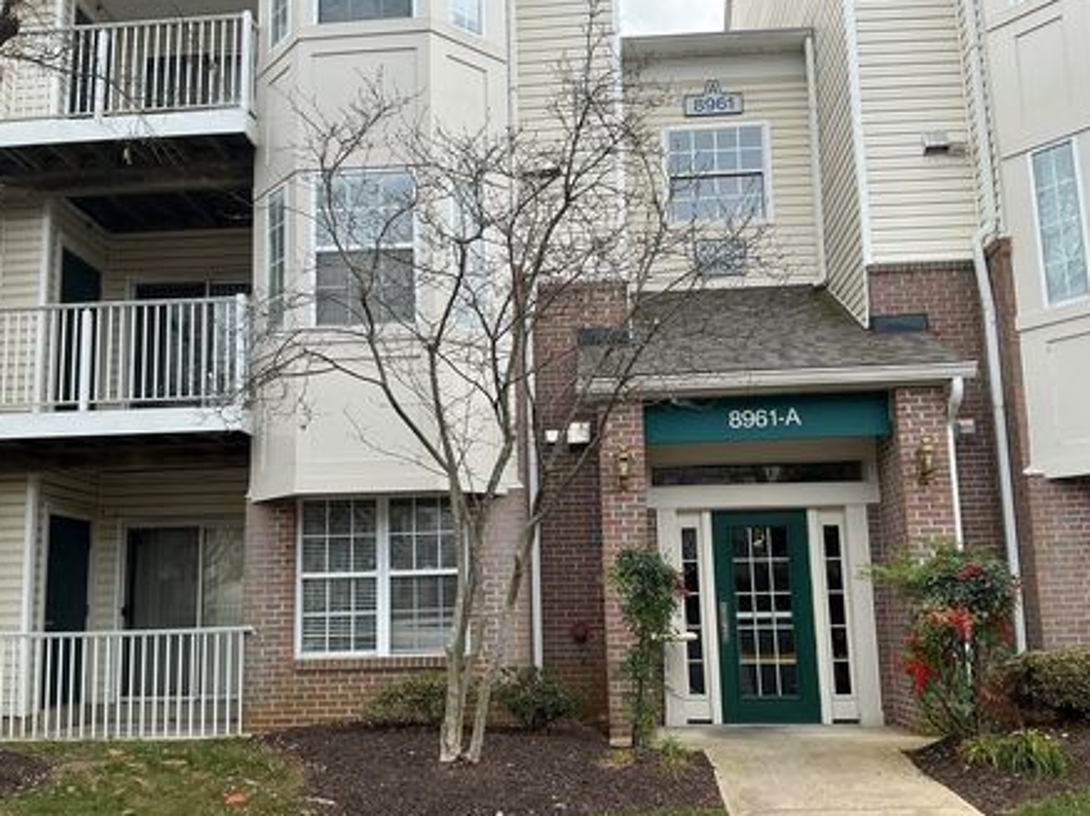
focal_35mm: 32
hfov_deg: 56.8
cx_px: 528
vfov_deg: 44.1
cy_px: 454
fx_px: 1007
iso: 25
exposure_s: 1/422
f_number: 1.8
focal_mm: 3
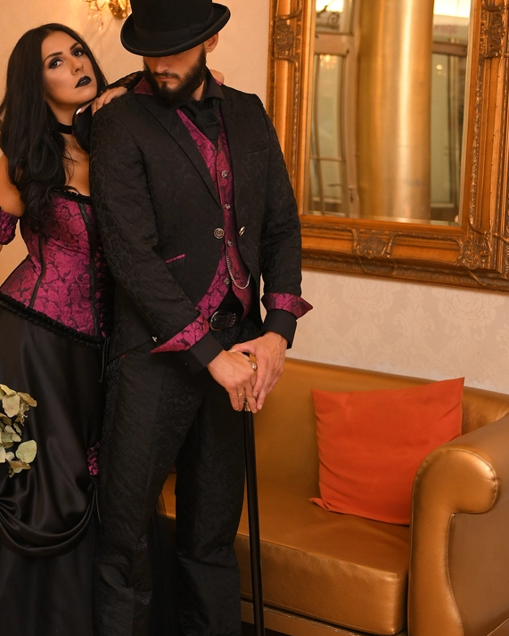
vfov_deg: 27.4
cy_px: 231
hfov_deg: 21.8
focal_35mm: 69
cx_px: 90
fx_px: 1300
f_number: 2.8
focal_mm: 35
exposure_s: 1/250
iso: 1000
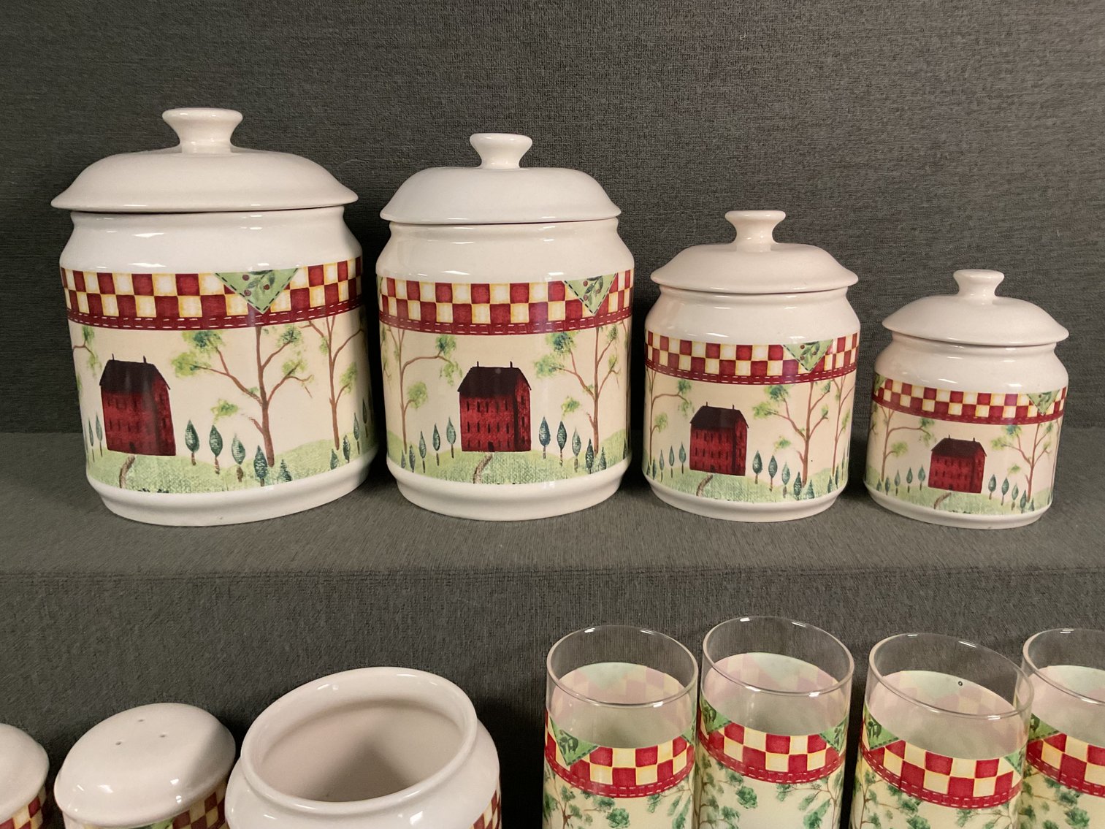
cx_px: 552
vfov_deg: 48.2
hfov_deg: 61.7
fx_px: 926
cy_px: 414
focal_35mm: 29
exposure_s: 1/60
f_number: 1.8
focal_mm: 3
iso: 200
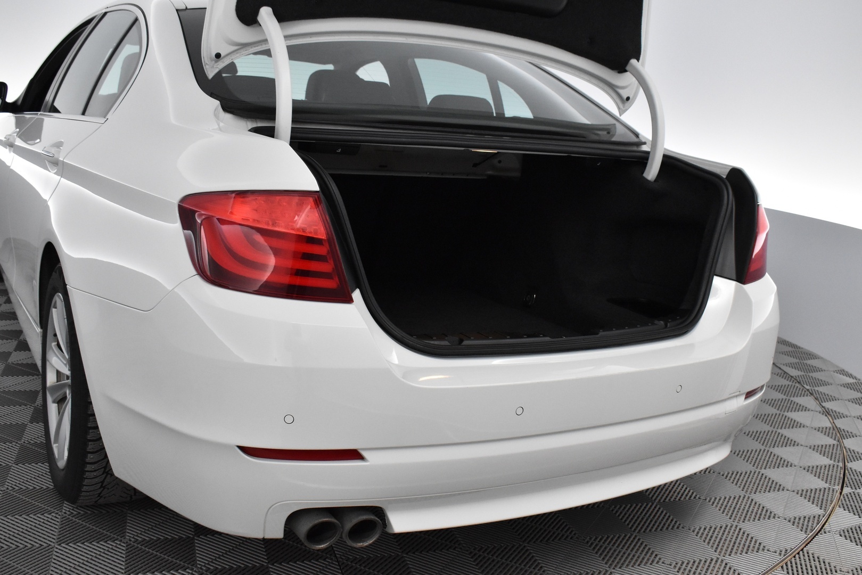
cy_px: 288
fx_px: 862
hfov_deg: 53.1
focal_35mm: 36
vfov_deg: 36.9
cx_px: 431
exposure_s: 1/160
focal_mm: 24
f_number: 6.3
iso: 3200
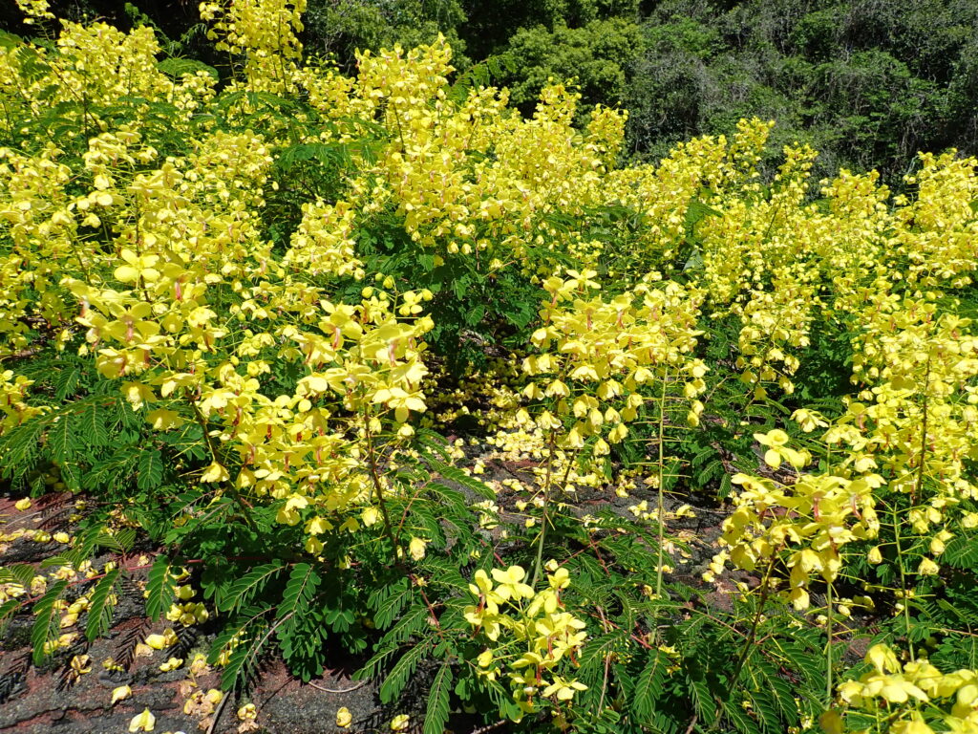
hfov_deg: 69.4
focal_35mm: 25
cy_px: 367
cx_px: 489
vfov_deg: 54.9
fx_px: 706
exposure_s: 1/200
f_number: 8
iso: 100
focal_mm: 4.5
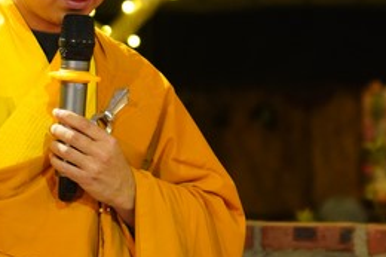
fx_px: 1406
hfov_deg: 15.6
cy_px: 84
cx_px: 154
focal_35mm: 131
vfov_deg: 10.4
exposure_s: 1/50
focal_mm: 35
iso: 2000
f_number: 1.8
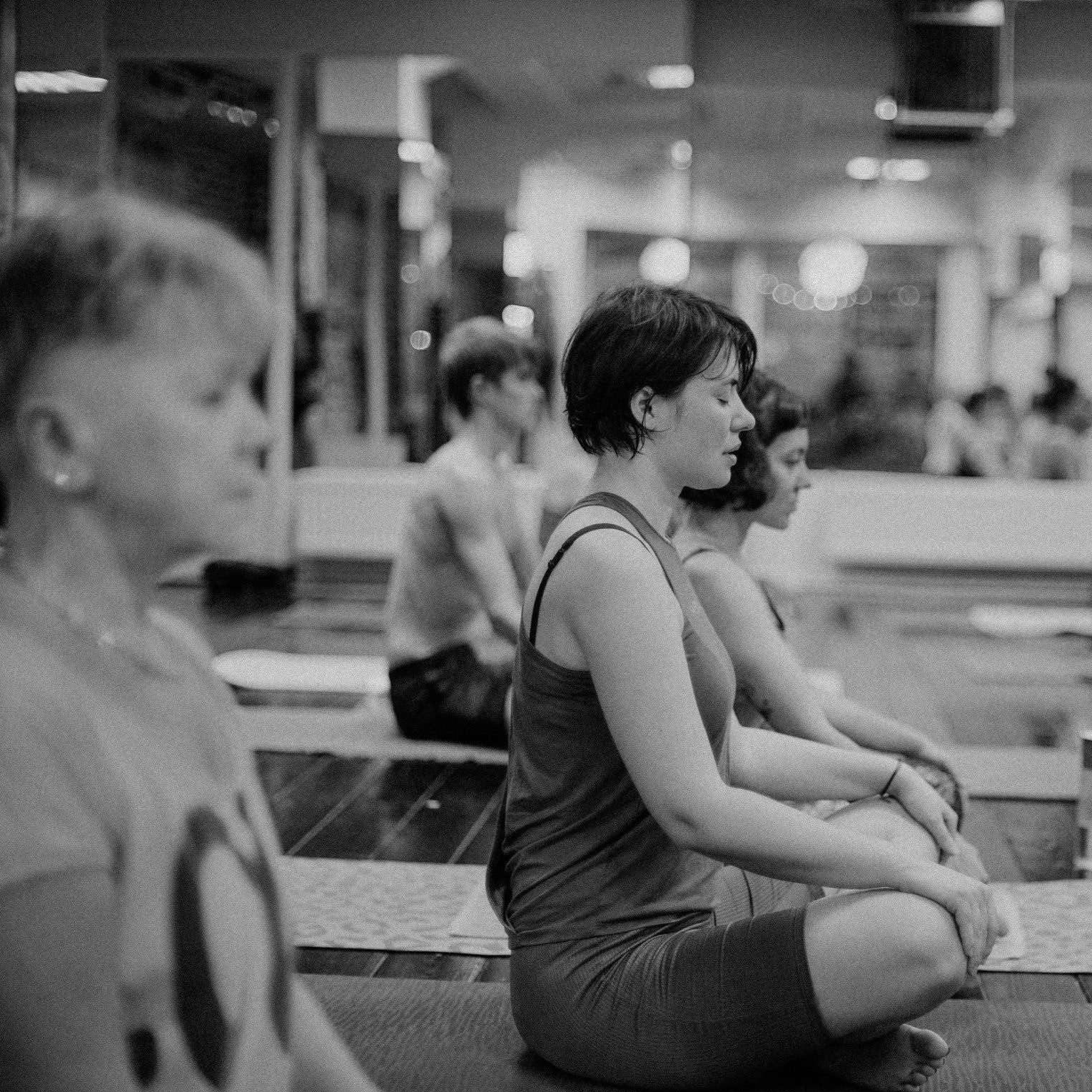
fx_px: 2284
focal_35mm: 64
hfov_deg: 26.7
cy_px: 547
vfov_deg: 26.9
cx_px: 755
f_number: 1.4
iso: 100
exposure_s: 1/40
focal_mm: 50
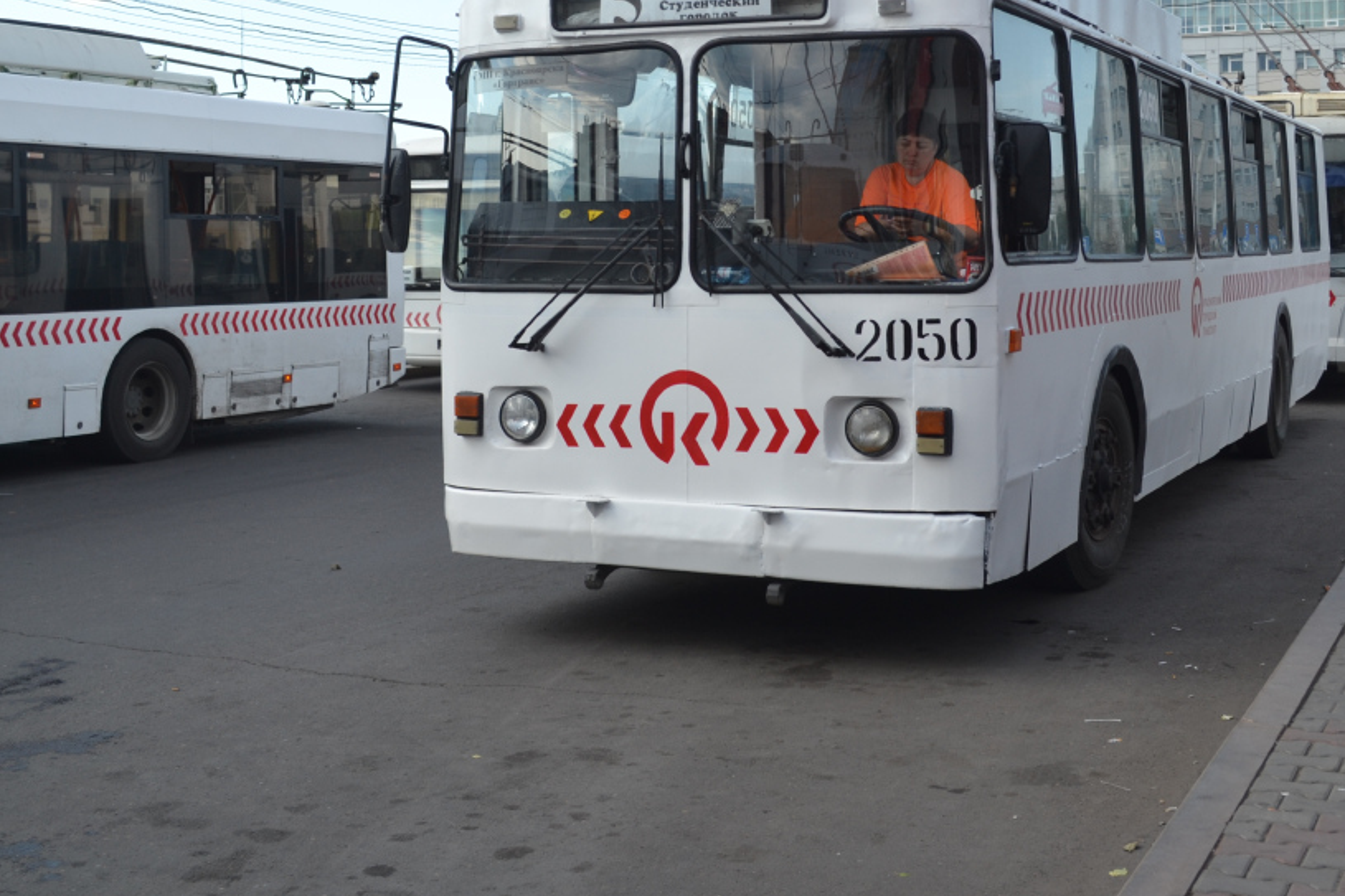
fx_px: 1980
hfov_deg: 37.5
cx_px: 766
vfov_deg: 25.3
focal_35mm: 53
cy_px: 248
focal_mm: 24
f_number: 7.1
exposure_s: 1/200
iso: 100
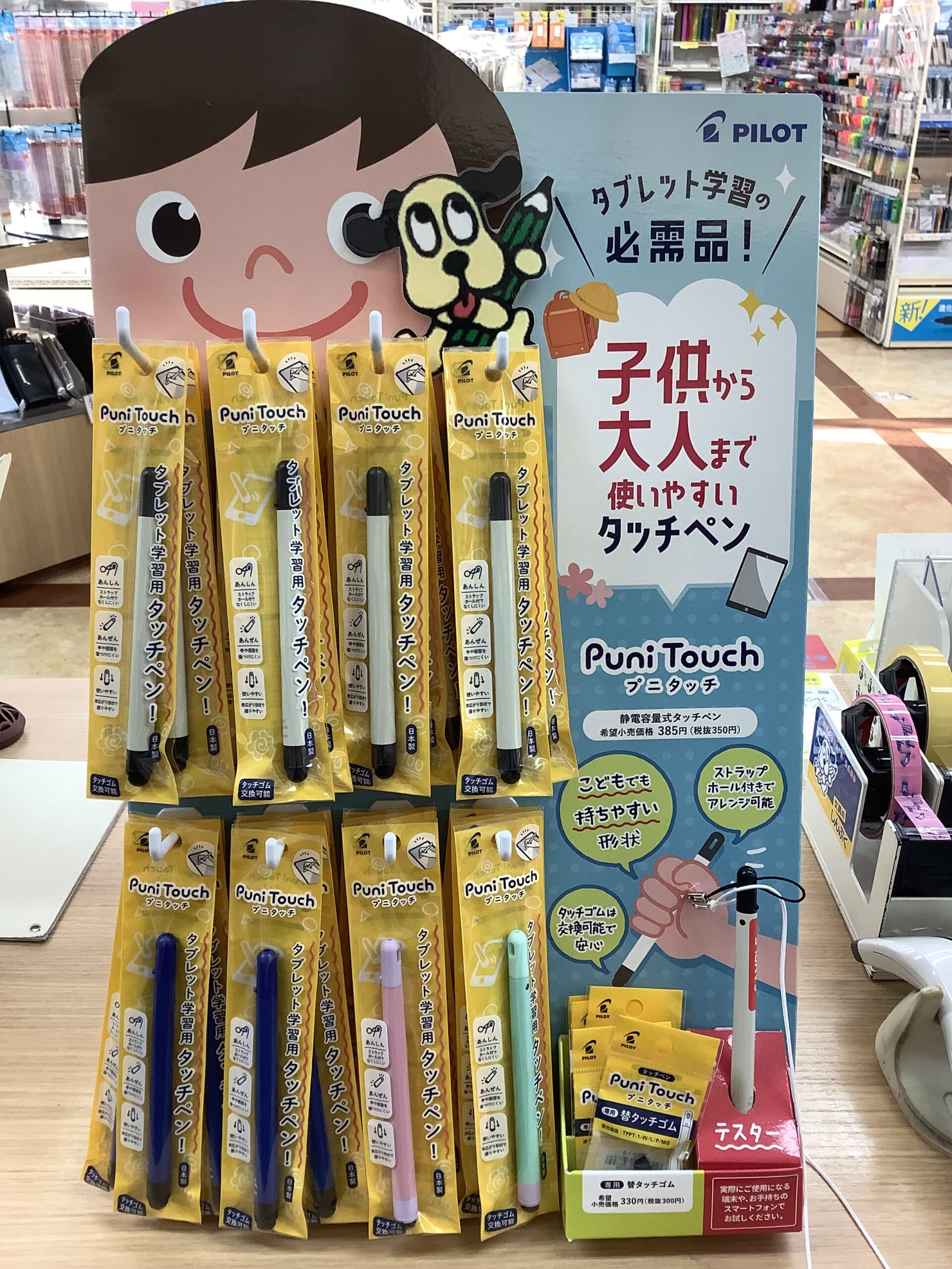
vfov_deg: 58.4
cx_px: 476
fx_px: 1137
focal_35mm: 31
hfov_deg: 45.4
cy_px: 634
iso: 80
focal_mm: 3.3
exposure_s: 1/50
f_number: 2.4
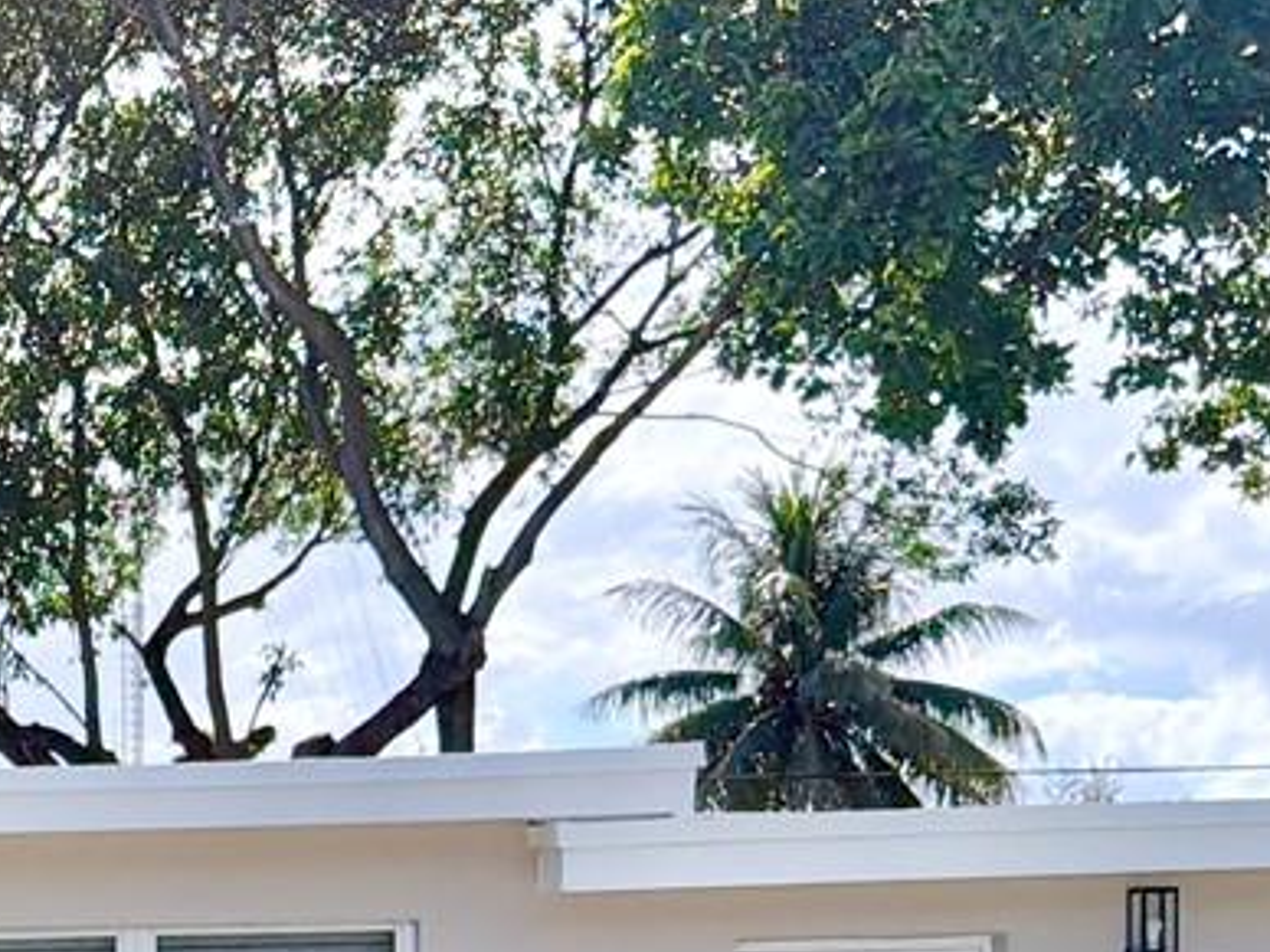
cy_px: 1302
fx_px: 3632
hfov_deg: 17.9
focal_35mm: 99
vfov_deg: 14.2
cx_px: -576
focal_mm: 6.76
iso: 100
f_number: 1.78
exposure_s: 1/10309
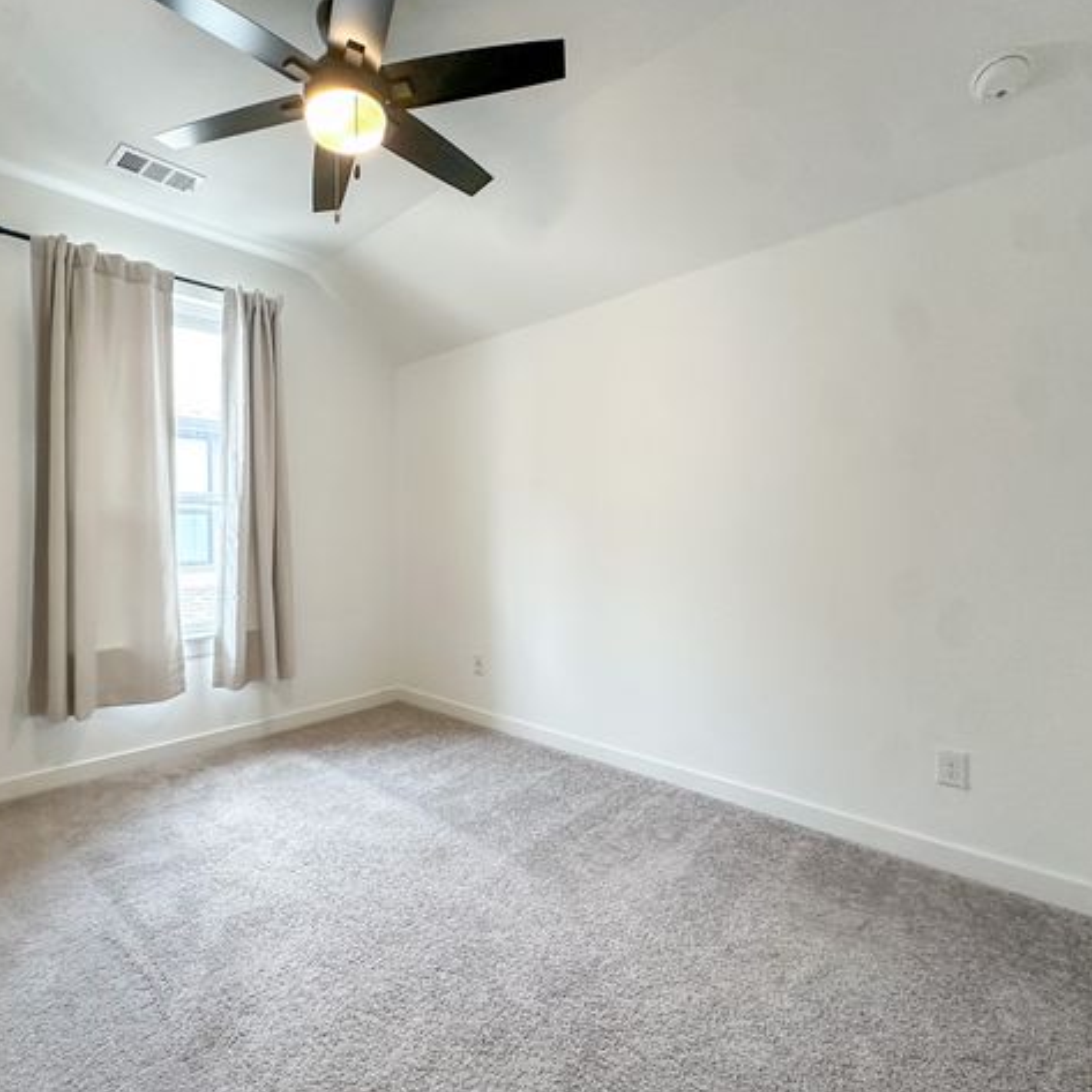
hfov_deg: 82.8
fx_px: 607
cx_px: 429
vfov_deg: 84.0
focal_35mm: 17
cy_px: 537
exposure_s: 1/120
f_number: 2.2
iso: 250
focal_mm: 2.22
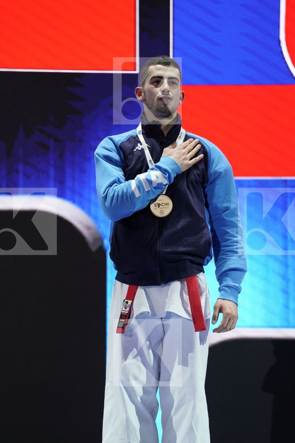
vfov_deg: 10.3
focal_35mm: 200
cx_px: 148
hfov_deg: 6.9
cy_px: 222
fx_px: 2458
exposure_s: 1/250
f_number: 2.8
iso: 400
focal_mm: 200
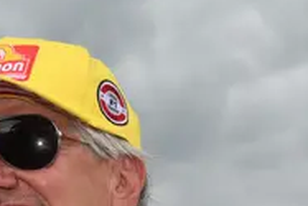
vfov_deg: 8.6
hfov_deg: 12.9
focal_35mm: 158
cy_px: 231
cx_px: 35
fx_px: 1353
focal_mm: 38
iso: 640
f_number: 4.5
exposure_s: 1/1250
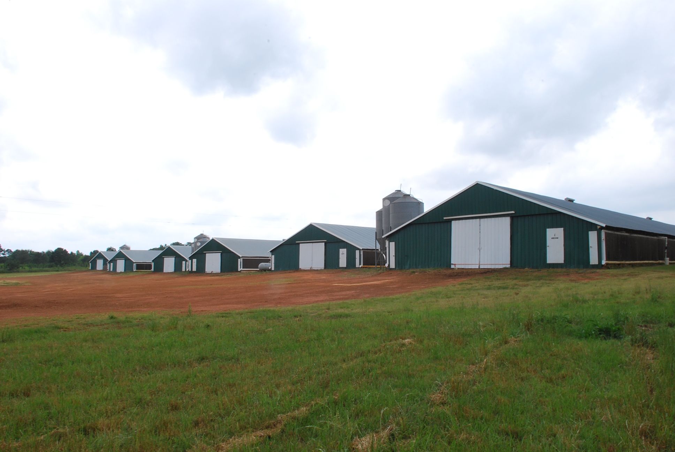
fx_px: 563
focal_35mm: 30
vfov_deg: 43.7
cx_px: 338
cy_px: 226
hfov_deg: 61.9
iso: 200
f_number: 22
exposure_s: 1/20
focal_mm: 20
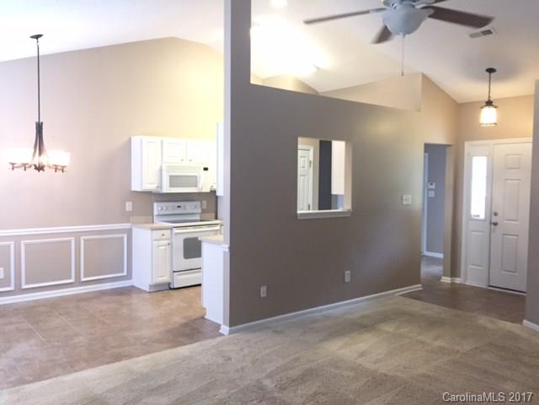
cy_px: 202
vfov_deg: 48.2
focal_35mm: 29
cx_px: 270
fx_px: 452
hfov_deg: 61.7
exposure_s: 1/30
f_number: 2.2
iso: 200
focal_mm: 4.15
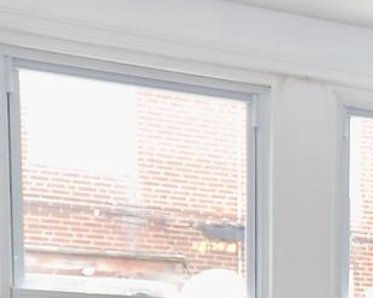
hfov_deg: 16.6
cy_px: 458
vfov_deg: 15.2
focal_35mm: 93
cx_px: 704
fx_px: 1027
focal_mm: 10
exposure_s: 1/100
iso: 320
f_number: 5
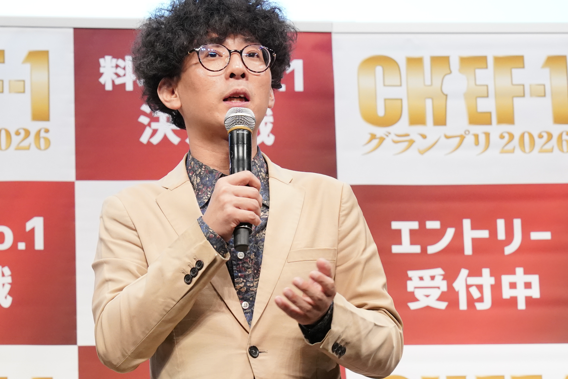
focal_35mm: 191
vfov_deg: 7.2
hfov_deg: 10.8
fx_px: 3013
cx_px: 241
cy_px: 157
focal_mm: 105
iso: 5000
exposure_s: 1/160
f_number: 6.3
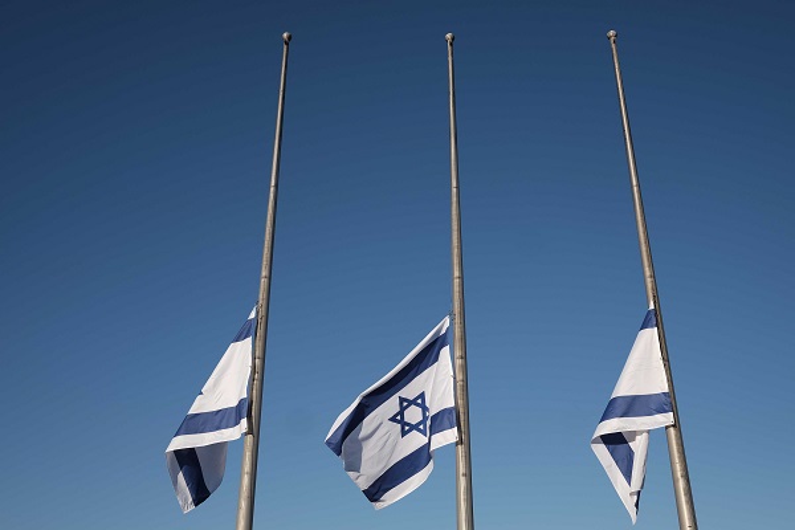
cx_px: 398
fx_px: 773
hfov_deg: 54.4
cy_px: 265
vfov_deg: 37.9
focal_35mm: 35
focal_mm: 23
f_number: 5.6
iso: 200
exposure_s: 1/1000
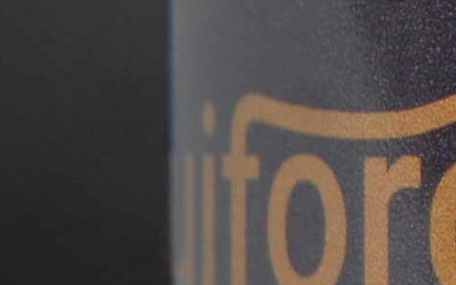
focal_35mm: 311
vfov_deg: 4.2
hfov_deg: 6.4
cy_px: 32
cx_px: 1124
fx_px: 3866
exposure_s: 1/60
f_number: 5
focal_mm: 38
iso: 280
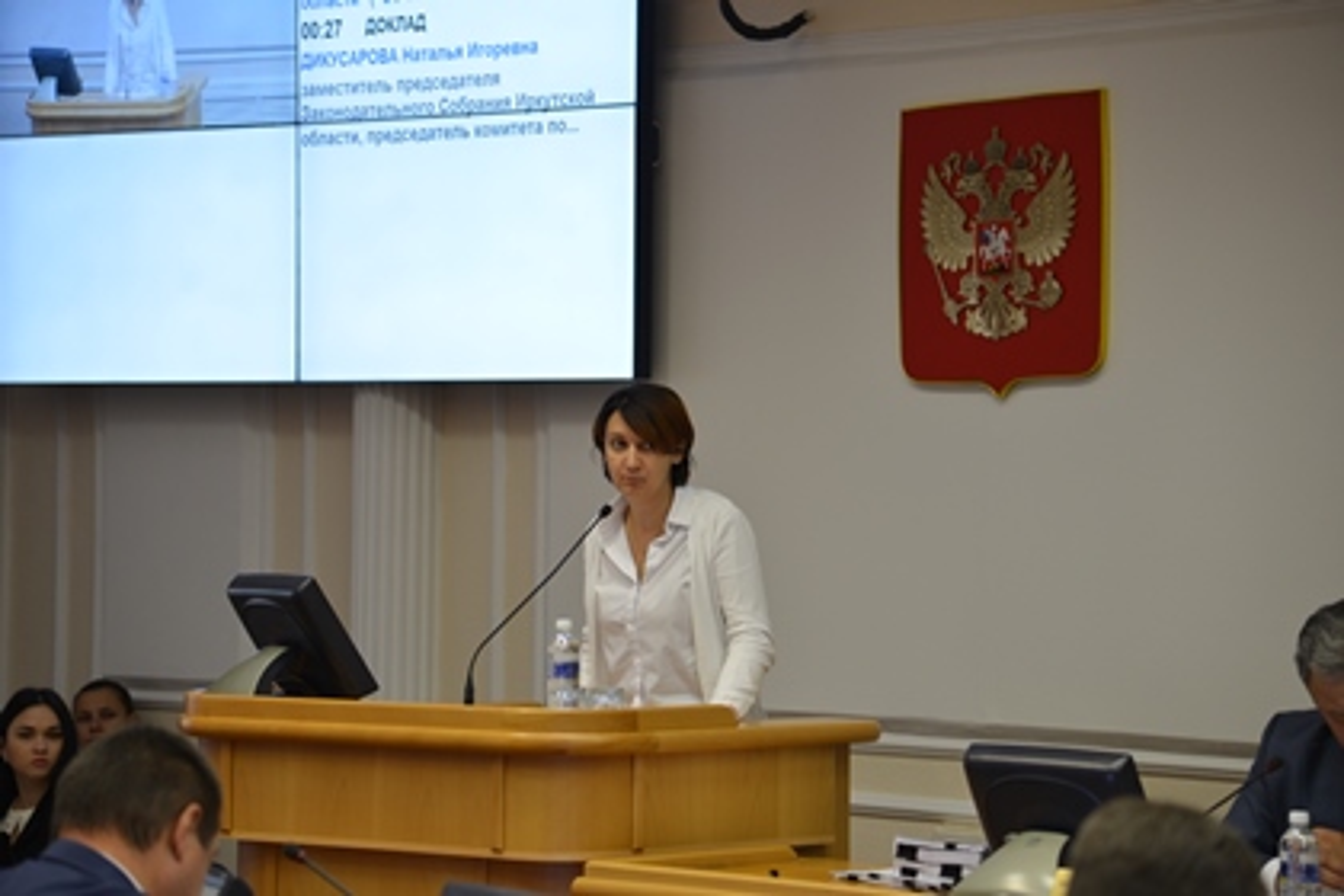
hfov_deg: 17.1
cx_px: 672
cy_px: 448
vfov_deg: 11.4
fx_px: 4480
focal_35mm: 120
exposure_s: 1/60
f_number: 4
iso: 450
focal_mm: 120
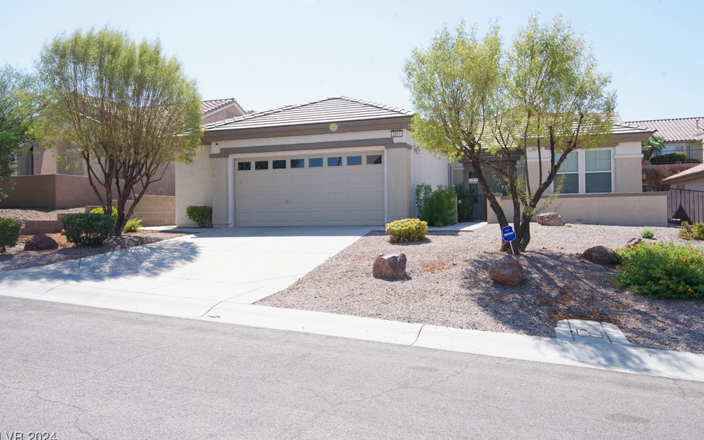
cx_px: 351
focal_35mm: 29
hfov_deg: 64.6
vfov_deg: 43.1
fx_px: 556
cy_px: 212
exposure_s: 1/250
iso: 640
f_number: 20
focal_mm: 28
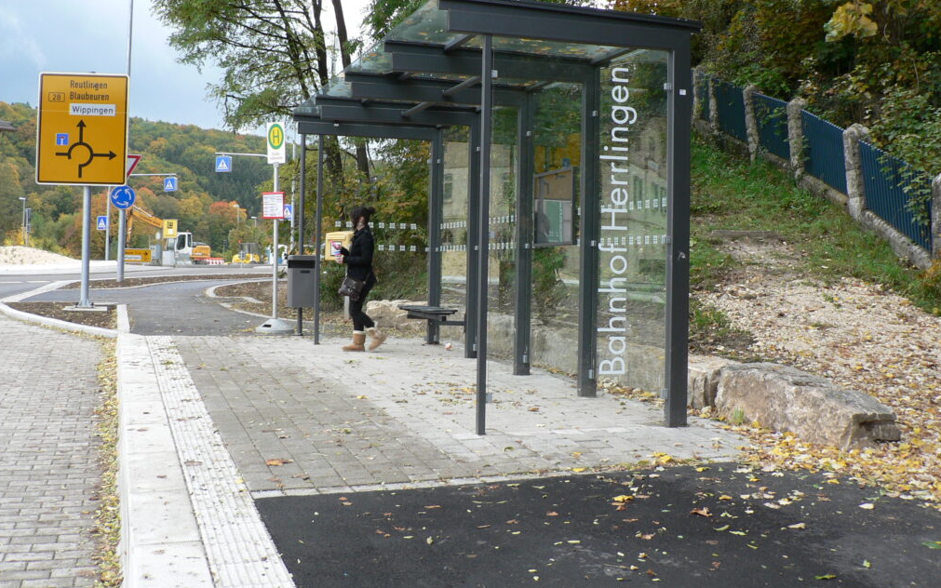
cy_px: 236
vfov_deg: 29.1
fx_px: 1128
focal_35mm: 44
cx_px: 466
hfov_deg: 45.3
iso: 80
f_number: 4
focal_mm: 6.8
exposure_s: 1/80
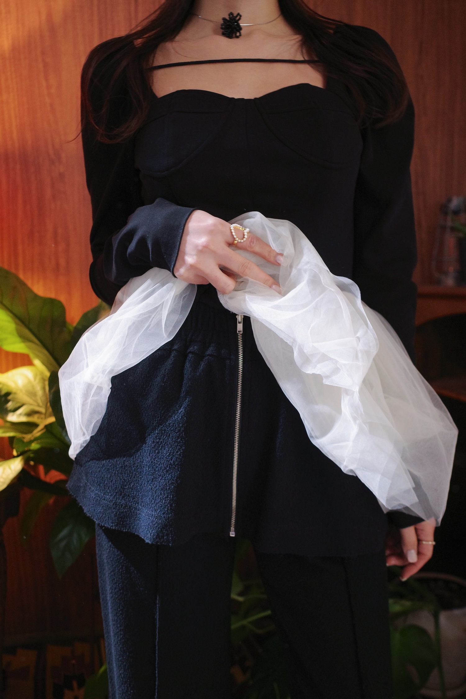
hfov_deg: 37.9
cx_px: 233
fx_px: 680
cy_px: 350
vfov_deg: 54.4
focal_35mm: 35
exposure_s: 1/50
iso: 1250
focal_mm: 18.3
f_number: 2.8
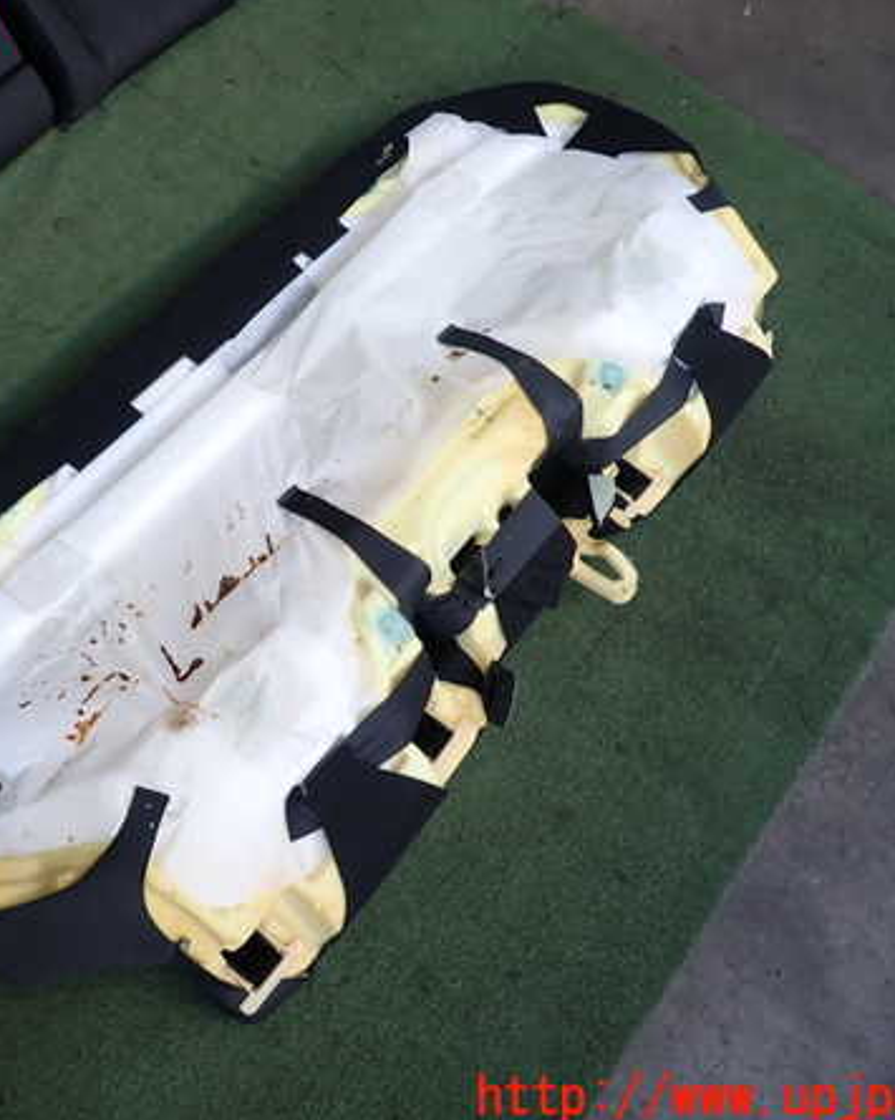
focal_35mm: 33
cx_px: 290
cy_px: 563
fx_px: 1093
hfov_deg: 43.8
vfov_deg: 54.2
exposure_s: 1/125
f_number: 2
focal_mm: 4.5
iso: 100
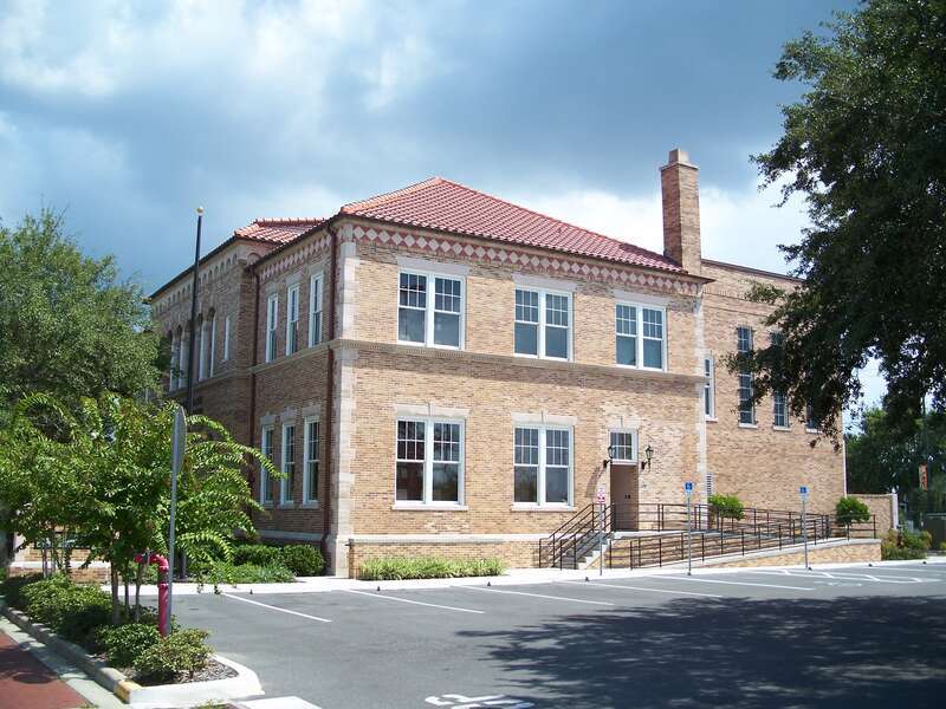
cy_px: 354
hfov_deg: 50.1
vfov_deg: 38.7
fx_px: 1011
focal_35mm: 37
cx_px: 473
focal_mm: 7.8
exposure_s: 1/640
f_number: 2.8
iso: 64
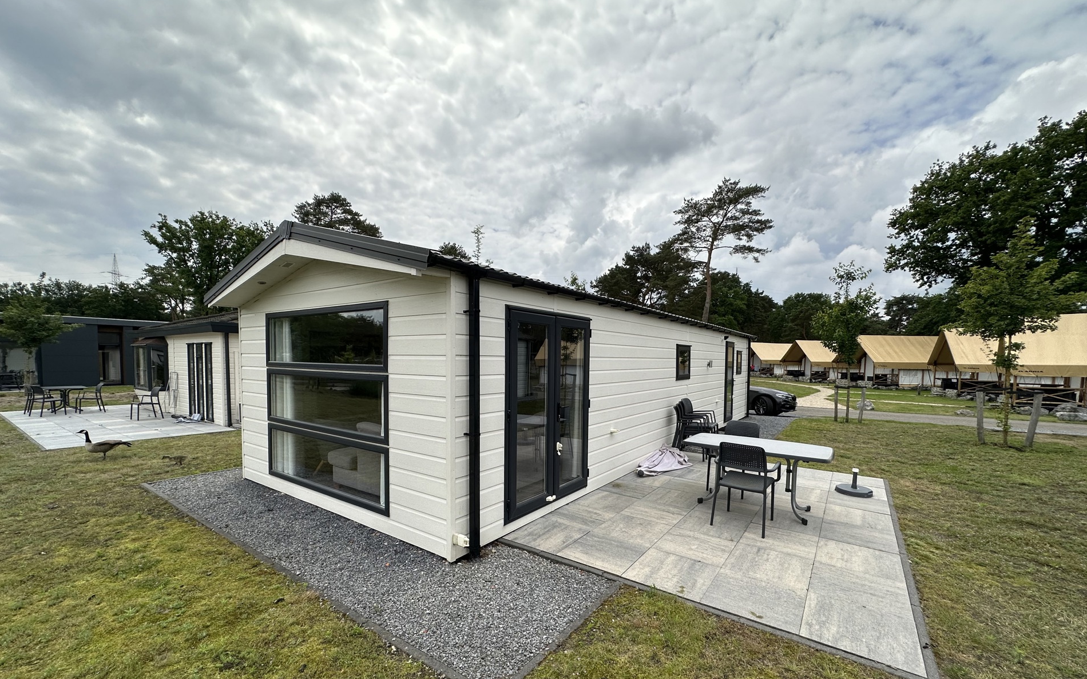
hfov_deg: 101.5
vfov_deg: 74.5
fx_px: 444
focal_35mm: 15
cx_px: 548
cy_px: 382
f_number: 2.2
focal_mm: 2.22
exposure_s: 1/2398
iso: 50
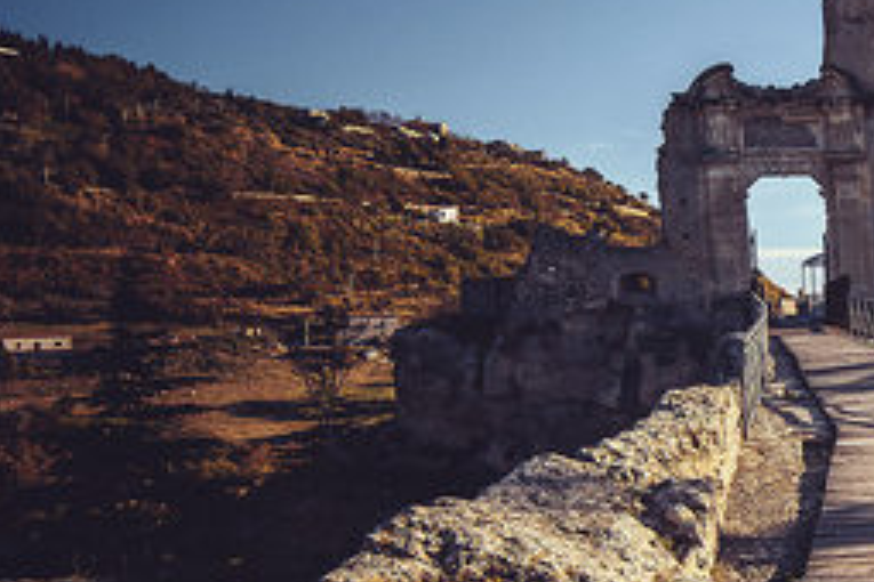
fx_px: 1141
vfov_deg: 28.3
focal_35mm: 47
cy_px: 418
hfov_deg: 35.7
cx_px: 963
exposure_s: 1/200
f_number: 10
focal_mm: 20
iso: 100
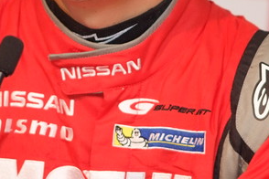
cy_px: -4
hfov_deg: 3.1
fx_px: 4939
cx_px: 95
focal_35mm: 661
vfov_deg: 2.1
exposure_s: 1/250
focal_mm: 180
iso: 800
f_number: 2.8
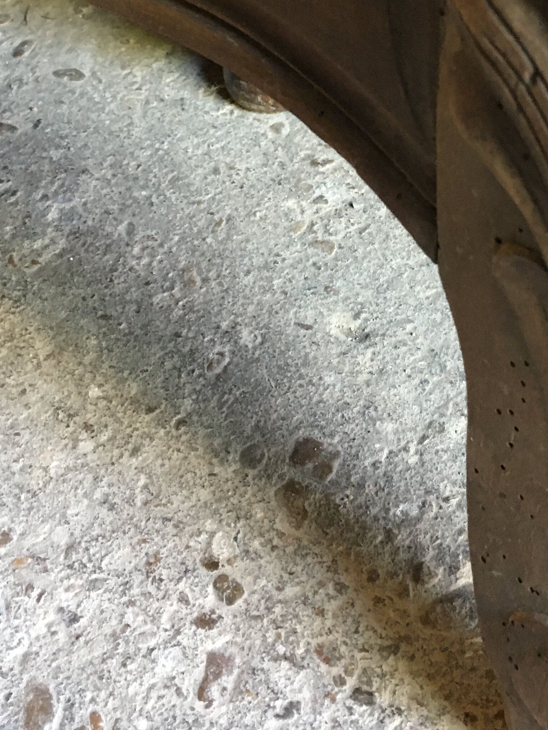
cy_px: 143
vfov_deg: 32.8
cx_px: 403
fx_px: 1203
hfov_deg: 25.4
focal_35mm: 57
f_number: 2.2
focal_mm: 4.15
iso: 200
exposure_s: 1/20
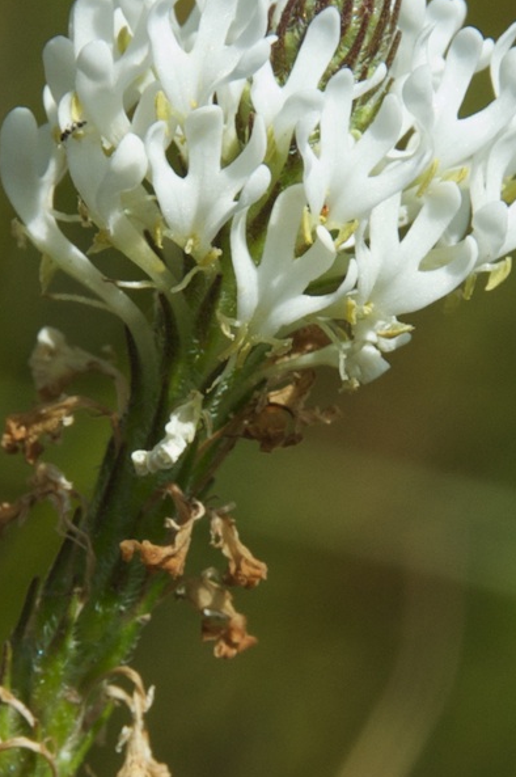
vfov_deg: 4.8
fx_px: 9266
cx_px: 263
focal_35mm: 430
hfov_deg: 3.2
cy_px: 265
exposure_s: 1/200
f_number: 14
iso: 200
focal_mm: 170
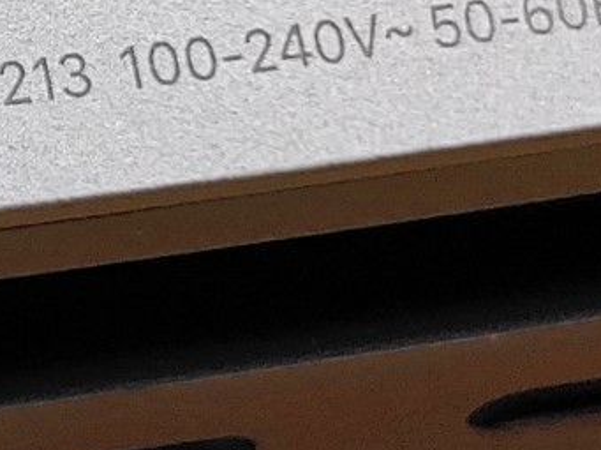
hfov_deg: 10.2
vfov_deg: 7.9
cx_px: -407
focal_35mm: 186
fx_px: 3226
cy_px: -51
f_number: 1.8
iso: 50
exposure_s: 1/136
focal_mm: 4.36
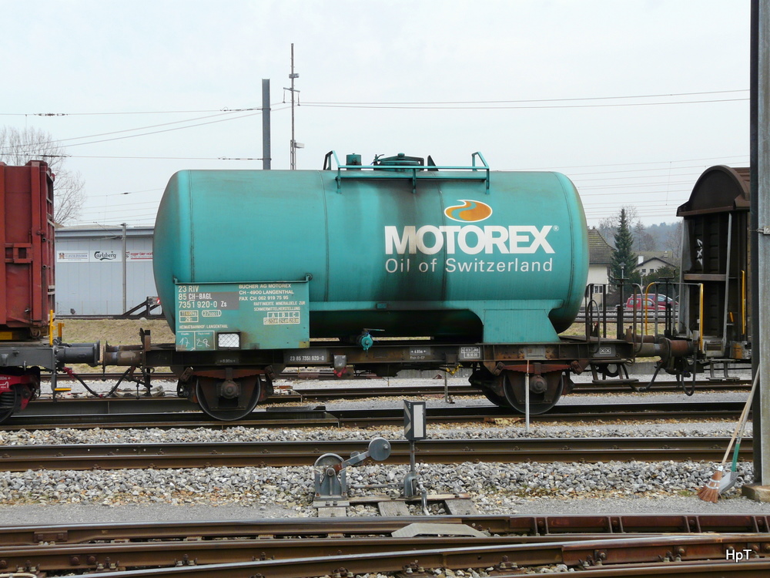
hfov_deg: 31.2
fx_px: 1379
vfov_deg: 23.7
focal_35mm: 62
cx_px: 385
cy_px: 289
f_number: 5.6
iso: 100
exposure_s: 1/200
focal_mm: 10.2
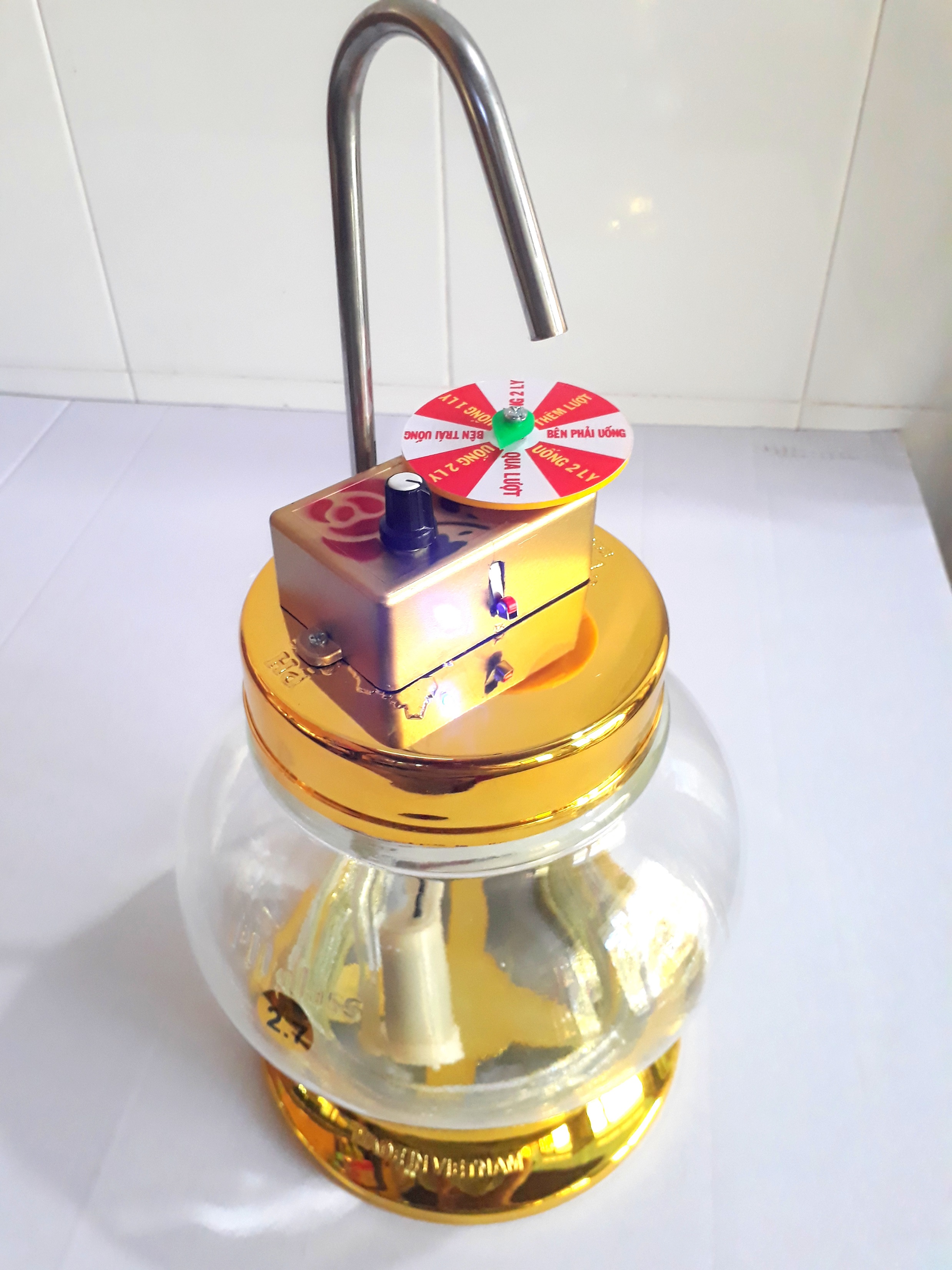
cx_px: 476
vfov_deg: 65.3
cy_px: 635
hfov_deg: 51.4
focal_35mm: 27
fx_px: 990
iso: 125
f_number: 1.9
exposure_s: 1/33
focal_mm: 3.6
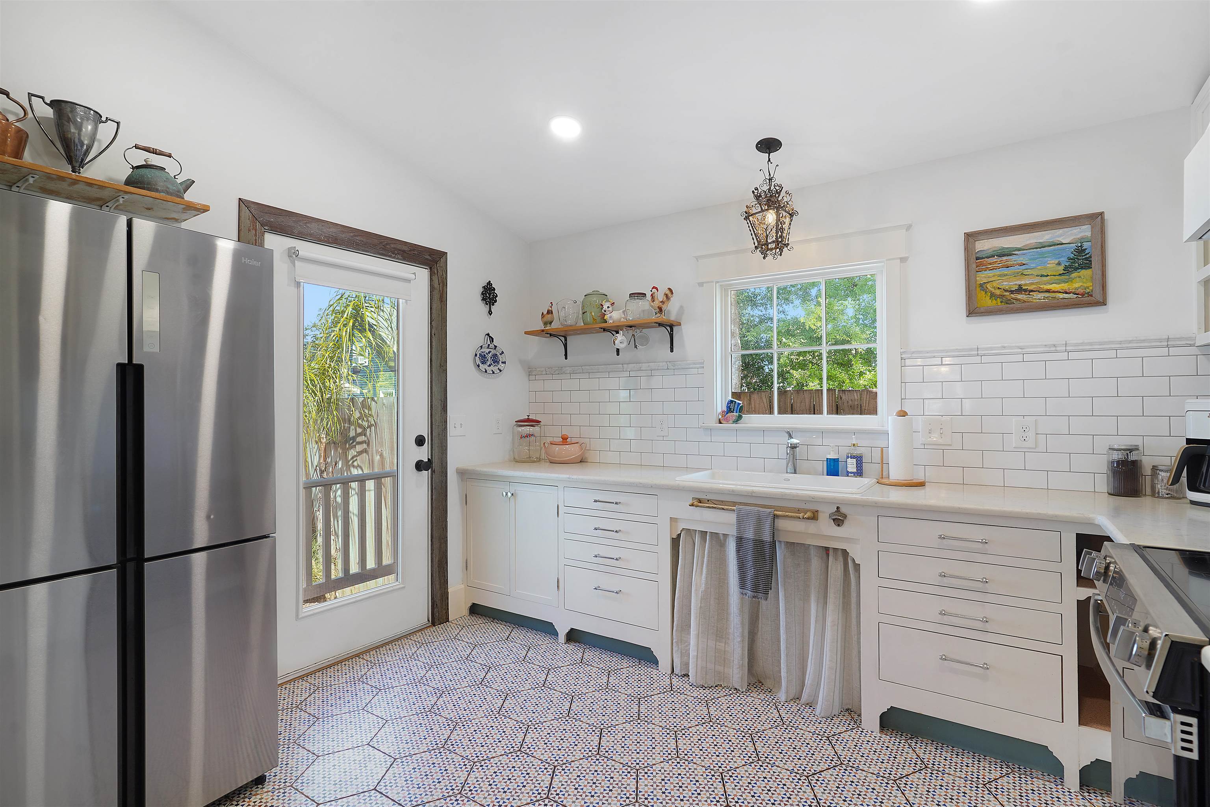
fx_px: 571
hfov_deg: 93.3
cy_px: 404
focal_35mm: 17
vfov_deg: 70.4
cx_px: 605
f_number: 8
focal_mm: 17
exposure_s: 1/125
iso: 100
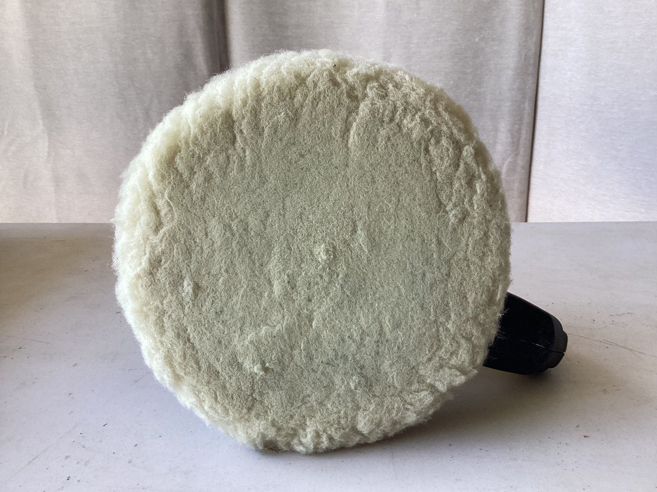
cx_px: 328
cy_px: 246
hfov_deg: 58.3
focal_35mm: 31
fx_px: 588
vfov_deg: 45.4
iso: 64
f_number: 2.4
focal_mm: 3.3
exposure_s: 1/120
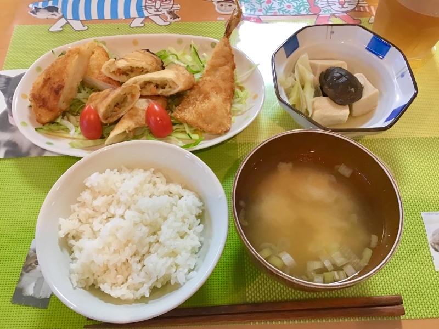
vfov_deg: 45.4
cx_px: 220
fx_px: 393
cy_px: 164
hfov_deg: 58.4
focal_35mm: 31
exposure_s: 1/30
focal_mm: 3.3
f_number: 2.4
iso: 100
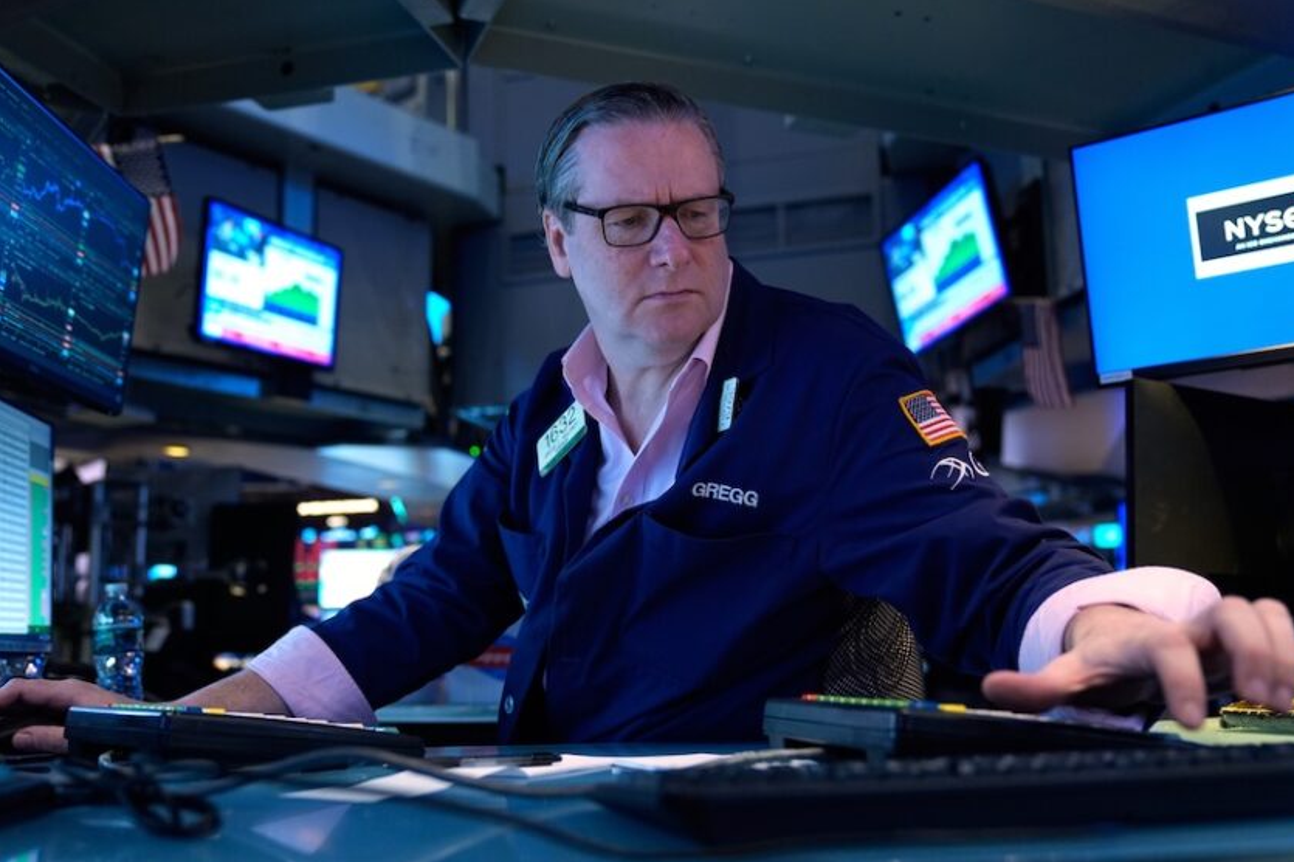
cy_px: 438
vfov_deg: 38.9
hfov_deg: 55.8
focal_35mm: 34
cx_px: 640
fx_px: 1222
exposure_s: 1/90
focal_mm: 33
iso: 2000
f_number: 2.8
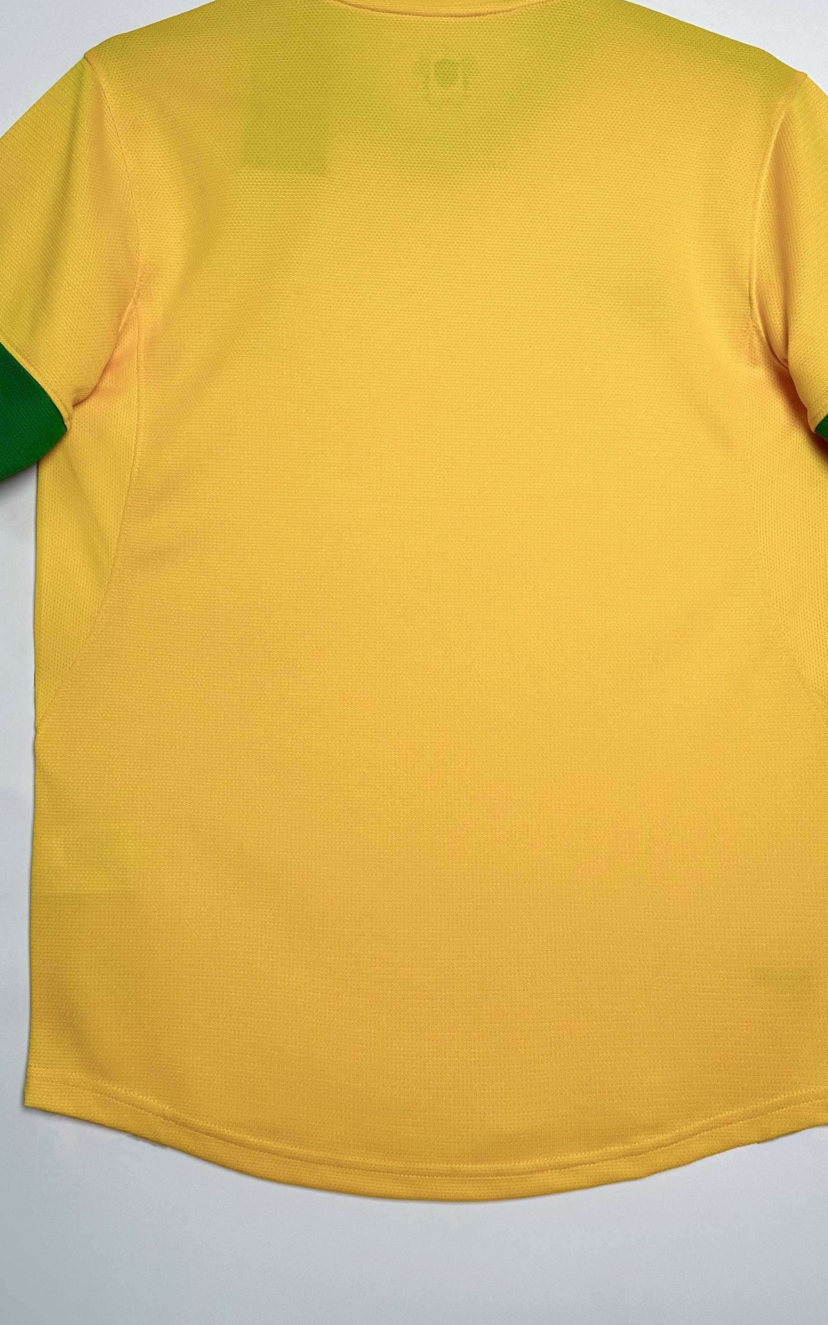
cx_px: 444
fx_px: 1191
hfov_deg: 38.3
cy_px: 596
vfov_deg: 58.0
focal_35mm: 33
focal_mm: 6.86
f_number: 1.78
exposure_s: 1/262
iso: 80
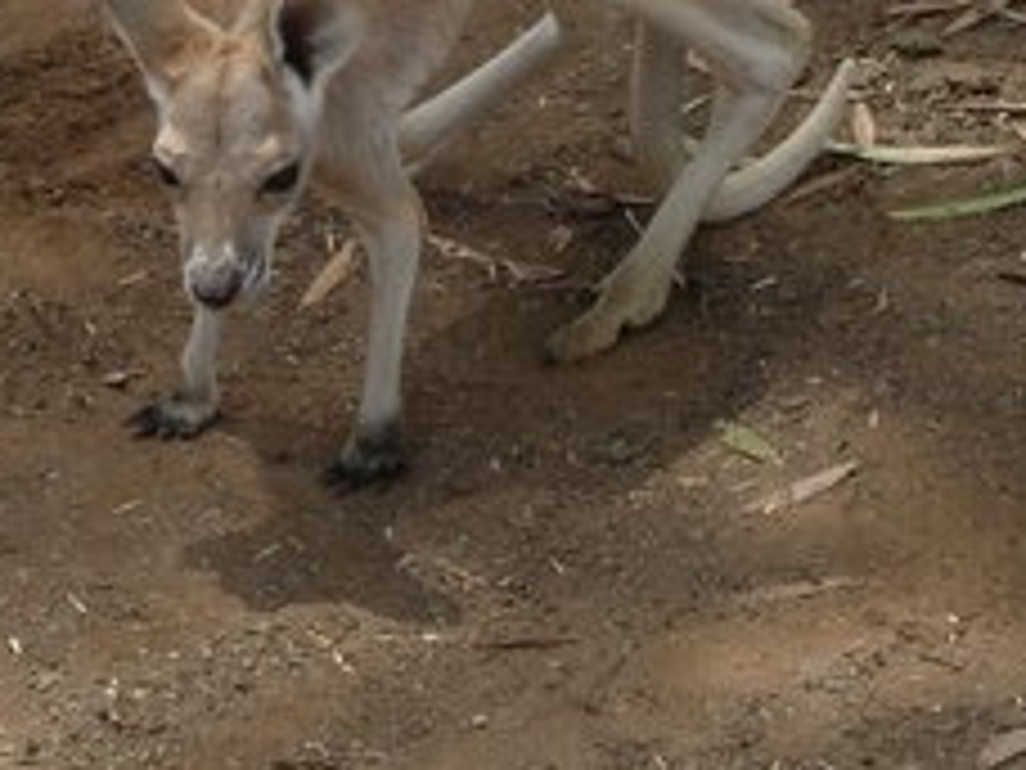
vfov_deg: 5.0
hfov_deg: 6.7
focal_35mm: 297
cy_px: 77
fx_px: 8803
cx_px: 310
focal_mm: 23.4
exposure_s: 1/161
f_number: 4.9
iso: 79
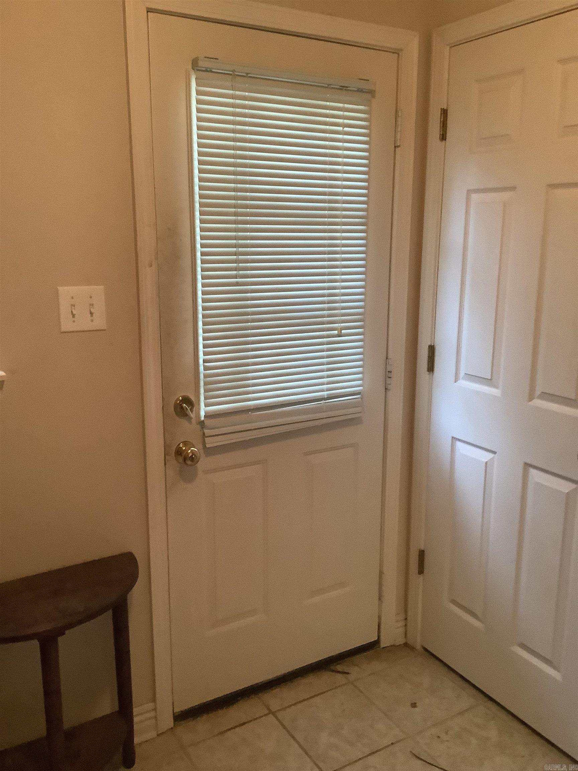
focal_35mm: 31
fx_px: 690
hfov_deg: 45.4
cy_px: 386
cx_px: 289
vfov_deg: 58.4
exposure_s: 1/40
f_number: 2.4
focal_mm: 3.3
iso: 250
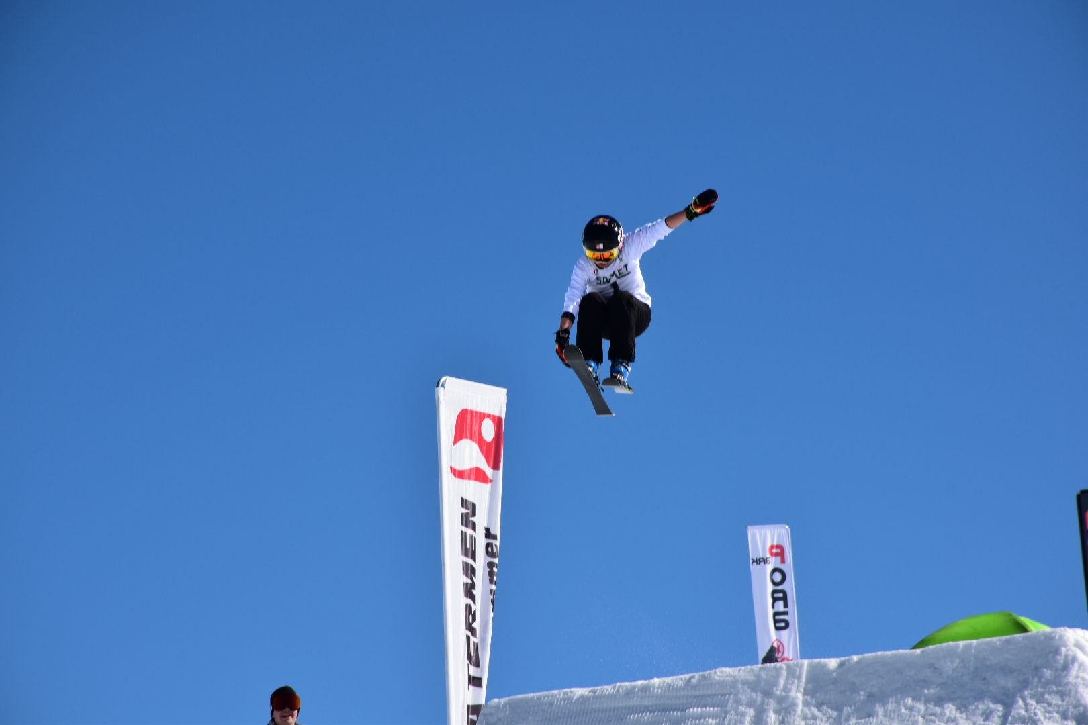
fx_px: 6346
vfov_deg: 6.5
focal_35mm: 210
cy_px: 362
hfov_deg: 9.8
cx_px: 544
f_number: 11
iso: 200
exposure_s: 1/640
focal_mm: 140
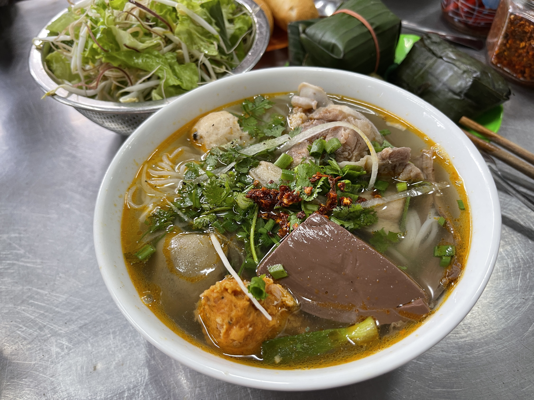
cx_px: 267
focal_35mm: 26
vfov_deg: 53.1
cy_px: 200
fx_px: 401
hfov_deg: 67.3
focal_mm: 5.1
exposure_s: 1/50
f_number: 1.6
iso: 100
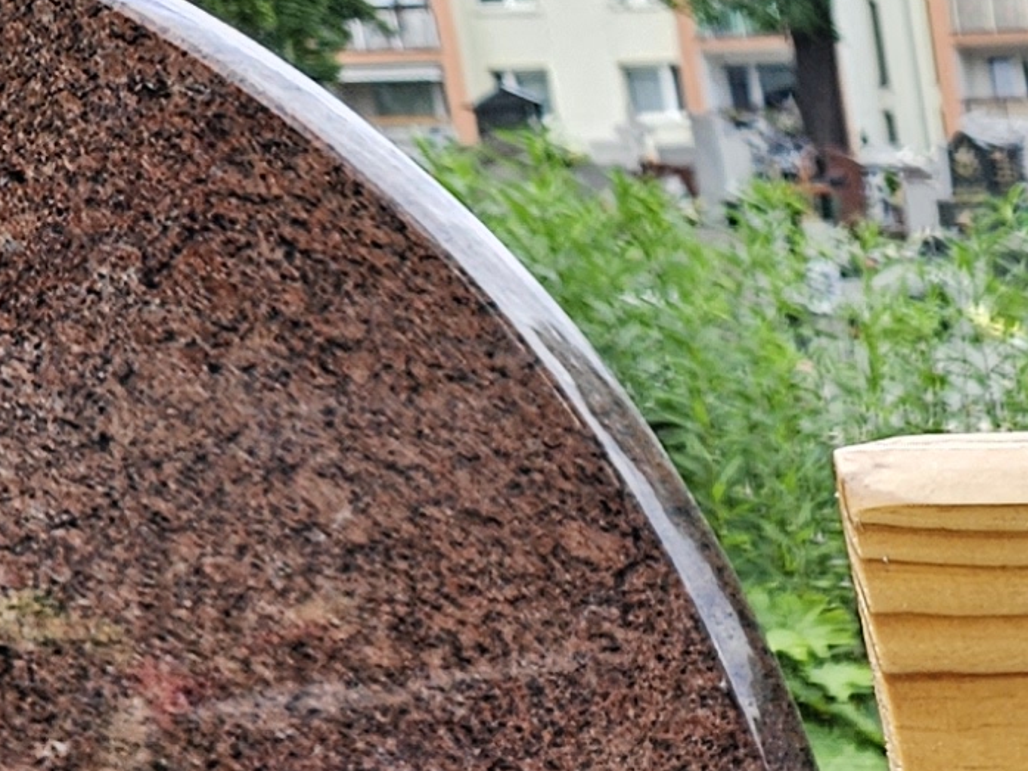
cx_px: 2187
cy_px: 1623
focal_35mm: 132
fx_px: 3921
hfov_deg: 12.7
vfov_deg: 10.2
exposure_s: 1/180
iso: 25
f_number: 1.8
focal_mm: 5.4
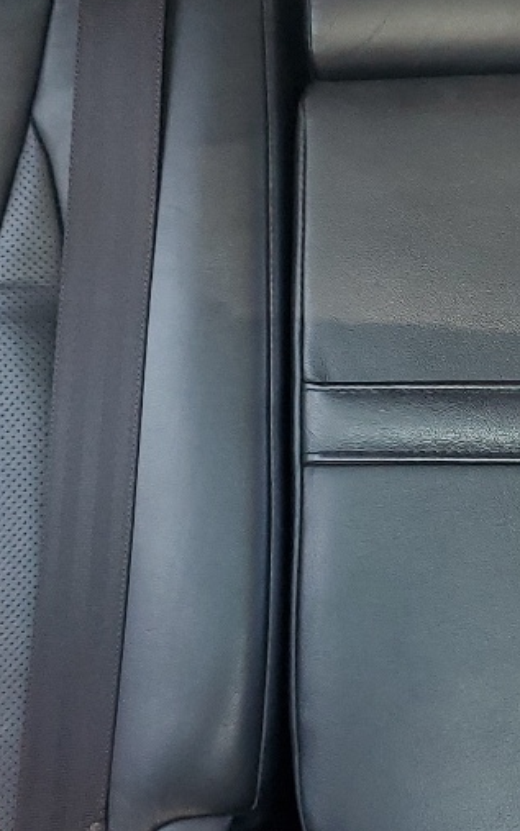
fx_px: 1972
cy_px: 421
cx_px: 531
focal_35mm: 87
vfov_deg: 23.8
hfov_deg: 14.7
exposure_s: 1/120
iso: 90
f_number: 1.5
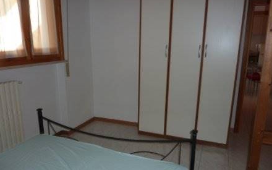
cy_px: 96
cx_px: 134
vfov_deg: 45.9
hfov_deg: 68.4
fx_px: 200
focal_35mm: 27
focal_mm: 4.1
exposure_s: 1/30
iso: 100
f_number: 3.3
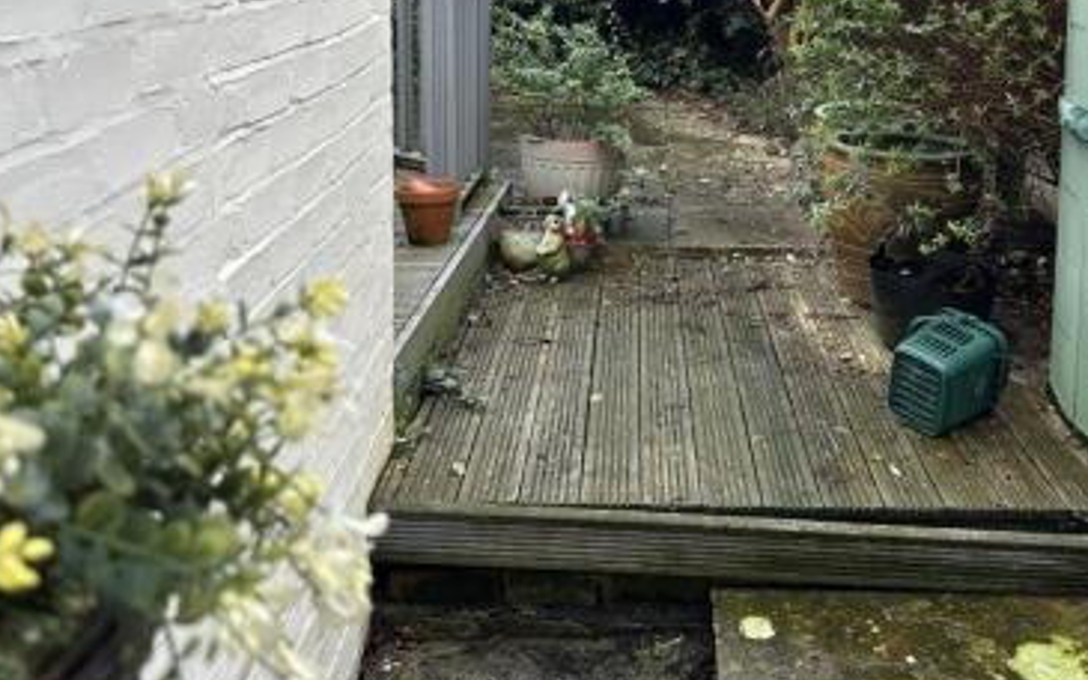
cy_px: 133
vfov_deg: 28.6
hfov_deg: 44.8
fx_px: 1304
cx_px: 690
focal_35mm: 44
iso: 50
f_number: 1.5
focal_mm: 5.7
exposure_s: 1/639
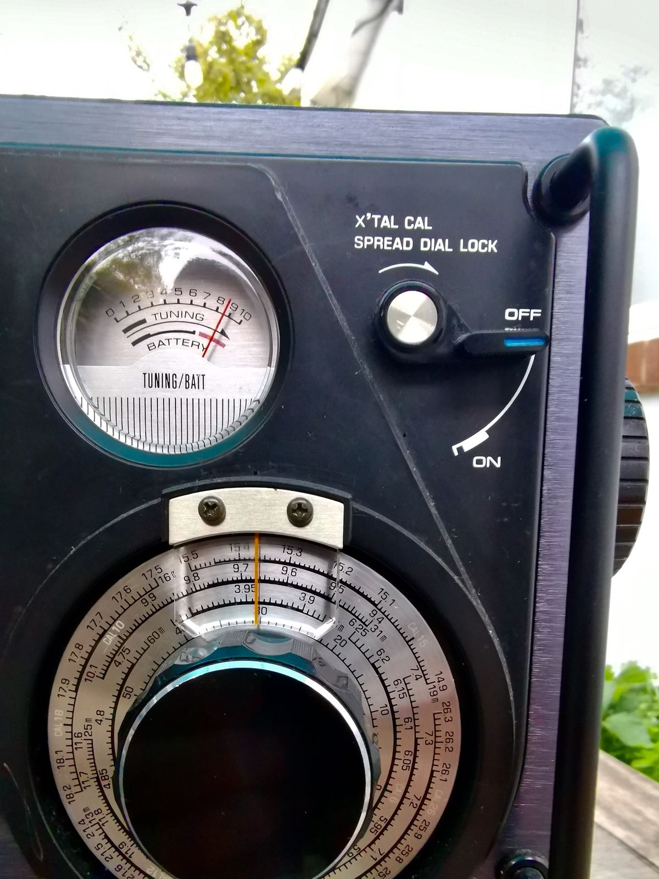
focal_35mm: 26
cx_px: 330
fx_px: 660
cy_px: 440
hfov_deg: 53.1
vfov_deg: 67.3
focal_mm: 2.35
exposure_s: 1/33.3
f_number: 2.2
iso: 800
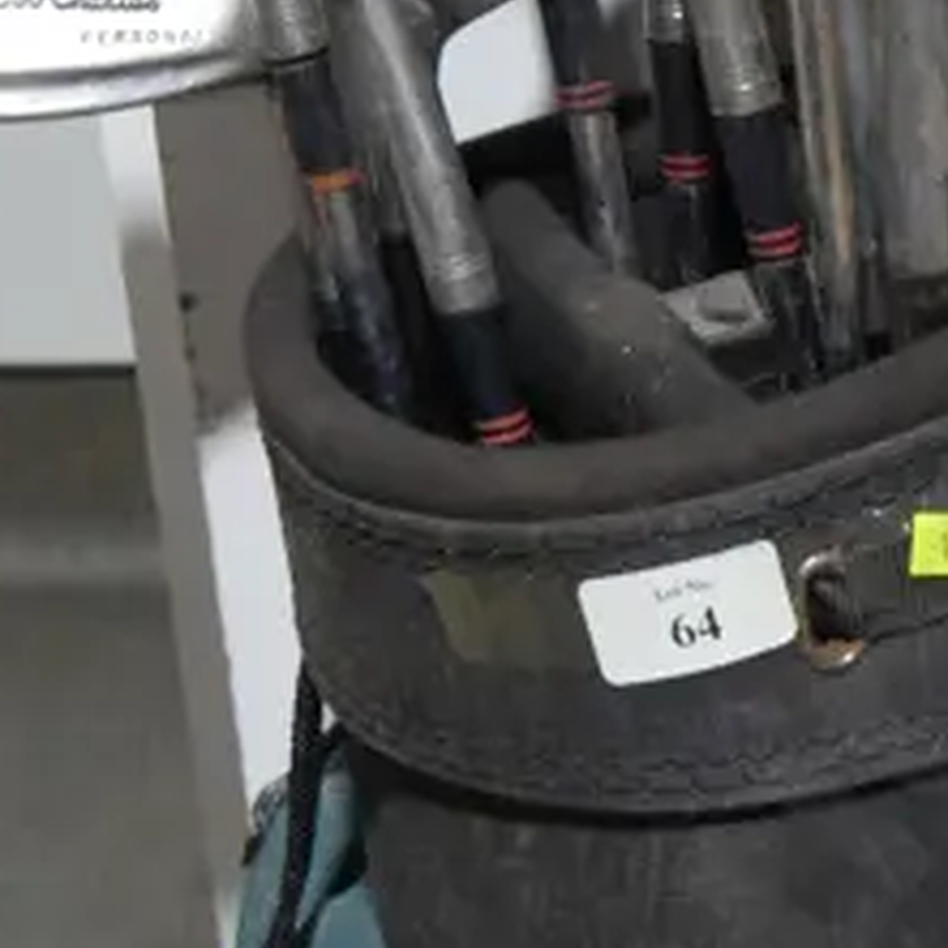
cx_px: 830
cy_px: 836
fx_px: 5081
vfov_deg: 10.6
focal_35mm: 164
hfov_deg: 10.6
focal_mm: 20
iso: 400
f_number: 4.4
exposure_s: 1/60
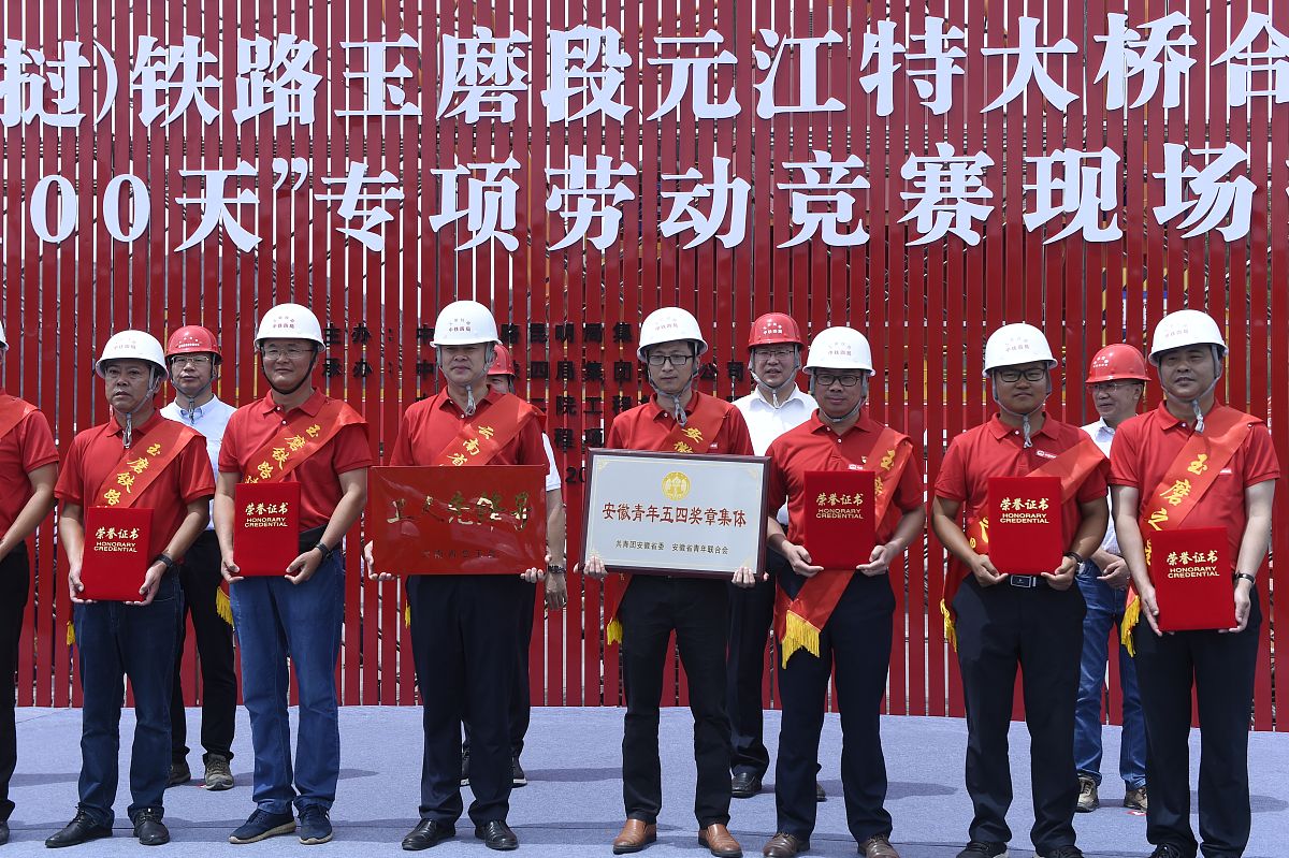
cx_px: 644
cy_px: 429
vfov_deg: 26.0
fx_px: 1861
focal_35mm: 52
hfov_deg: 38.2
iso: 200
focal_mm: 52
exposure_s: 1/400
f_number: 9
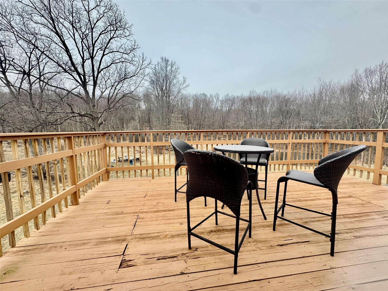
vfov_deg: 85.7
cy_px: 146
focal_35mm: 14
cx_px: 194
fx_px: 157
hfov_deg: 102.1
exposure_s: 1/812
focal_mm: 2.22
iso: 50
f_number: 2.2
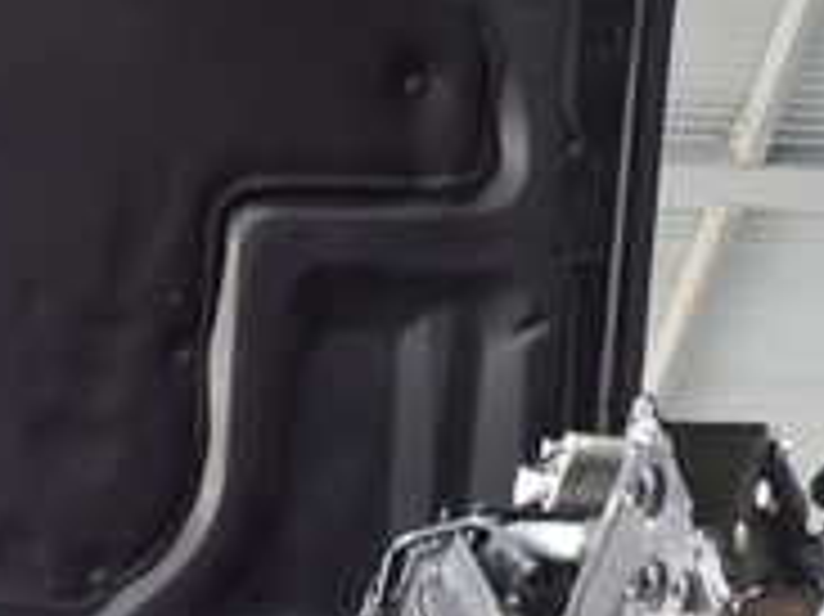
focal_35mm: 82
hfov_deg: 22.9
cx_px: -9
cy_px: 967
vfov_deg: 16.2
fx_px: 1951
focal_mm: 4.5
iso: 200
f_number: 2
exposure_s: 1/40
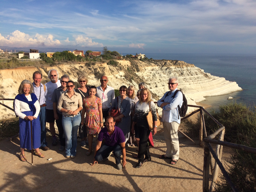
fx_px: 214
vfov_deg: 48.2
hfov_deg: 61.7
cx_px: 128
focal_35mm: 29
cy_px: 96
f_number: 2.2
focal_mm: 4.15
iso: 32
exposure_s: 1/3165
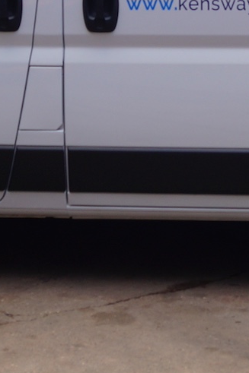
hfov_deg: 12.3
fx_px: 1142
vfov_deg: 17.9
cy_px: -41
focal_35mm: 110
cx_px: 227
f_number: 8
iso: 100
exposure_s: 1/100
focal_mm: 18
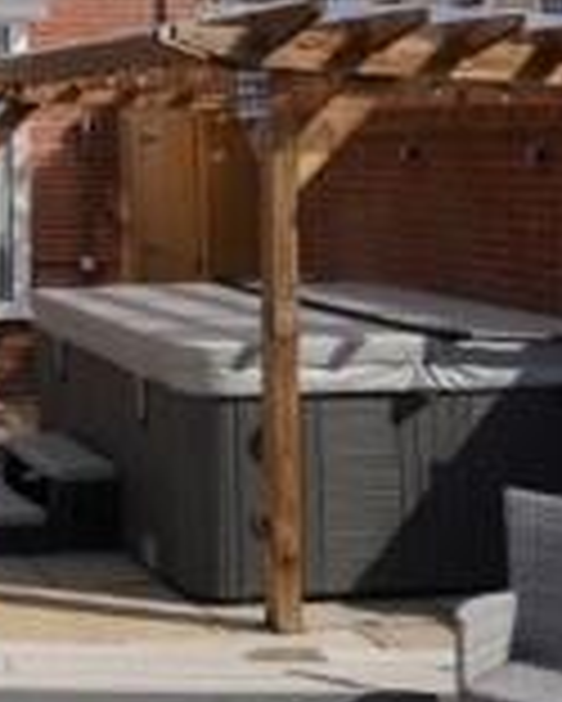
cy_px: -2
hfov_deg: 21.0
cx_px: -250
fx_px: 1309
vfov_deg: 28.2
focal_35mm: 63
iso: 400
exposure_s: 1/1250
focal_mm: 16
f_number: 8
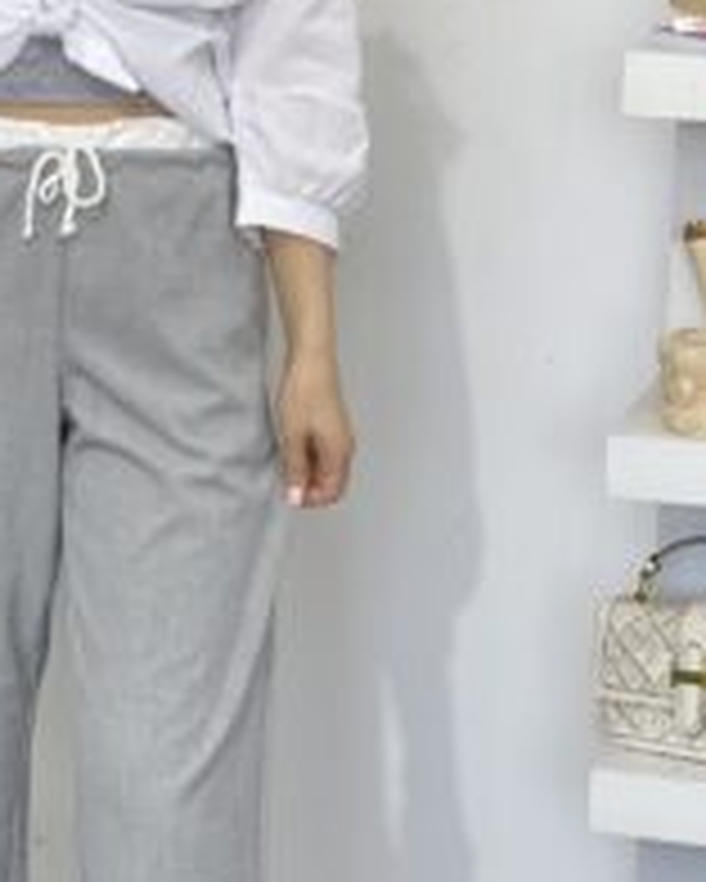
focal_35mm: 155
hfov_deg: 10.0
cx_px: 198
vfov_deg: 12.3
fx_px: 4045
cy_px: 94
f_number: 2
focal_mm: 6
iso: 64
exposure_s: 1/122
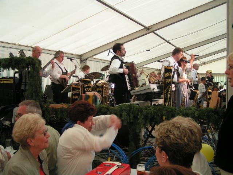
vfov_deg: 37.7
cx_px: 116
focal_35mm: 38
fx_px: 256
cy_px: 88
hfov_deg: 49.0
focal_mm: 5.8
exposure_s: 1/40
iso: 50
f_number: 2.8
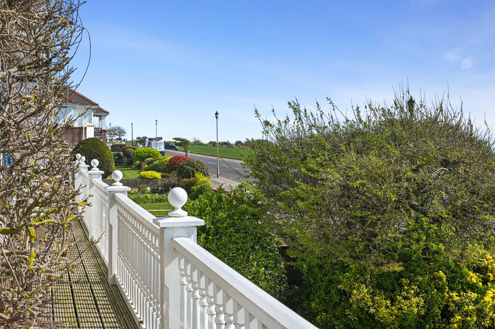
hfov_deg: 39.6
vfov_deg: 26.9
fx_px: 687
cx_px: 248
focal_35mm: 50
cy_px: 164
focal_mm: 50
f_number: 10
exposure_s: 1/80
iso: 400
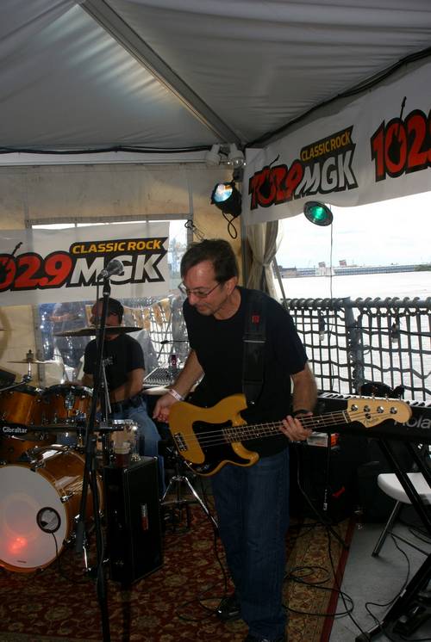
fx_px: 698
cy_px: 321
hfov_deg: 34.3
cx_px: 216
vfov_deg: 49.5
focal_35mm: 39
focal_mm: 26
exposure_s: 1/80
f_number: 13
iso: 100
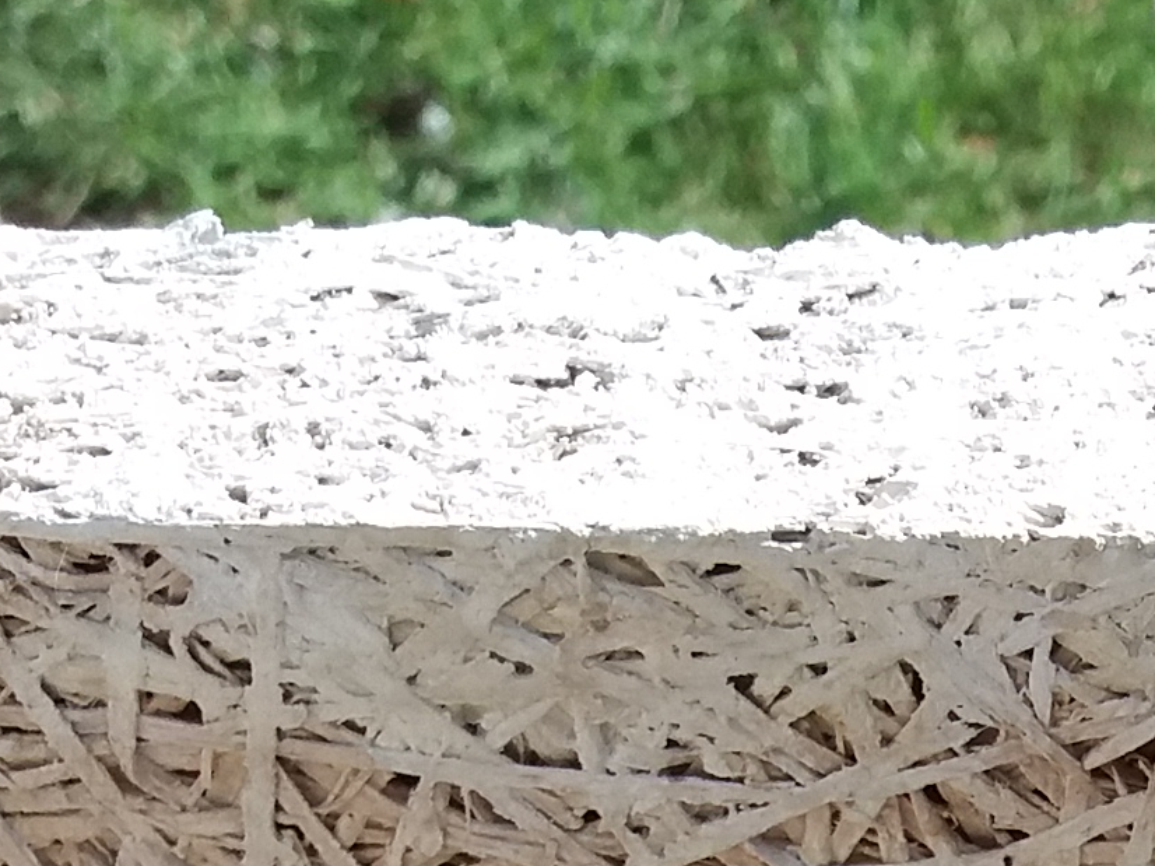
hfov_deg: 14.0
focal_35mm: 140
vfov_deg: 9.8
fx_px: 4670
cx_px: 944
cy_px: 1759
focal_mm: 3.7
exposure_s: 1/808
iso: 64
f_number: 1.9
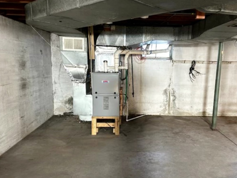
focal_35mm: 31
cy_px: 92
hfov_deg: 57.8
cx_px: 144
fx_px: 212
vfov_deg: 45.5
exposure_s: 1/60
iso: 320
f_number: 1.78
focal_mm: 6.86
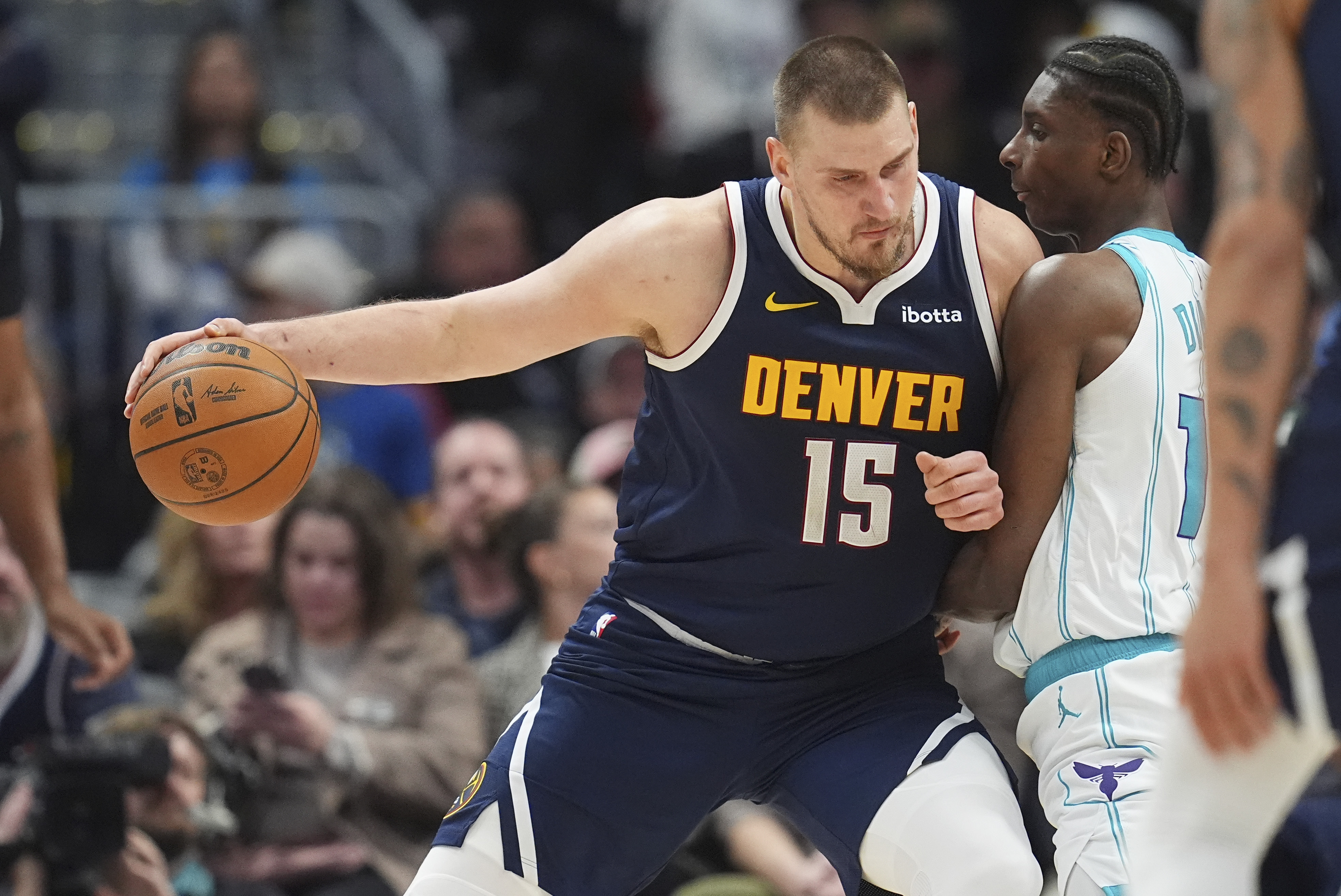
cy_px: 448
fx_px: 22369
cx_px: 670
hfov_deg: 3.4
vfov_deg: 2.3
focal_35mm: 600
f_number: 3.2
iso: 5000
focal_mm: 400
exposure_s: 1/2000
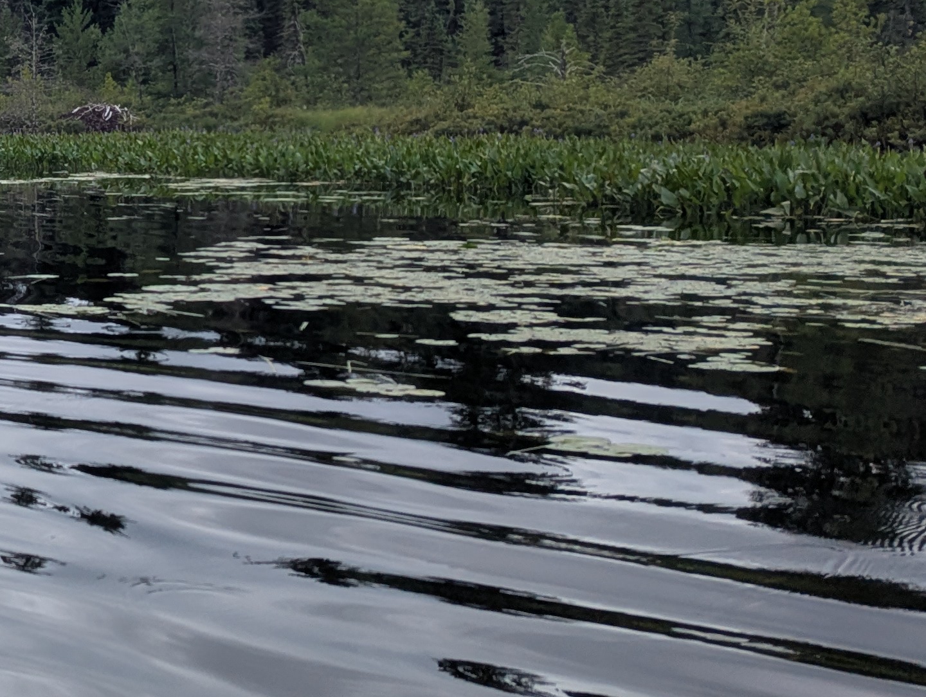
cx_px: -324
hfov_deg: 24.4
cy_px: 122
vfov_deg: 21.4
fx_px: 1821
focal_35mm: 68
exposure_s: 1/1451
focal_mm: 6.81
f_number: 1.85
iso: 36
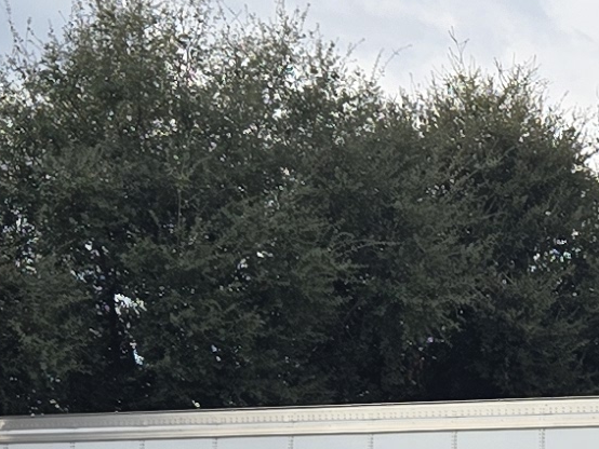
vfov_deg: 8.7
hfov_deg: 11.3
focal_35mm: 166
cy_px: 669
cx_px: 987
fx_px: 2874
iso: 25
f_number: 1.8
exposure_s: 1/937
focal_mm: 5.4
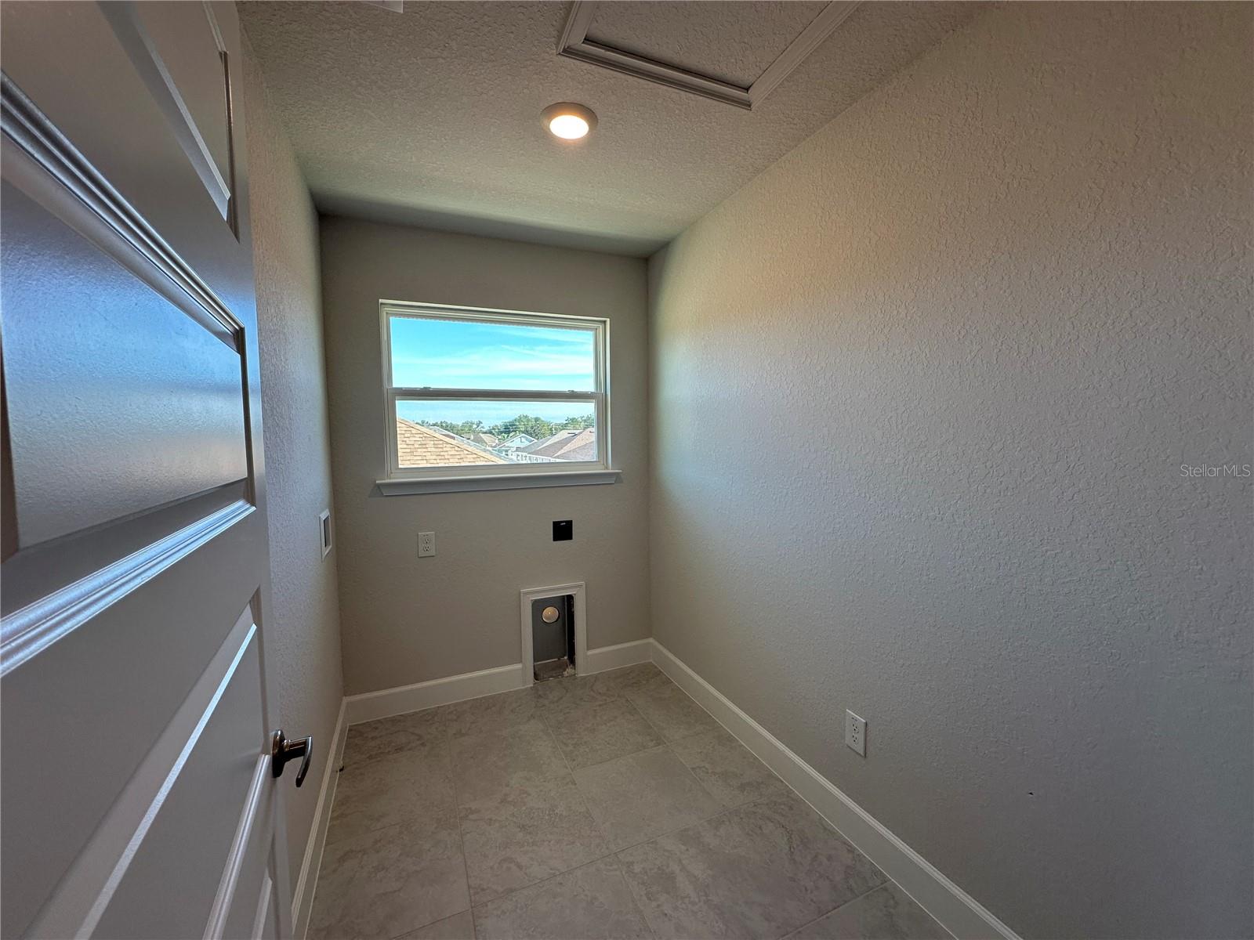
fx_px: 507
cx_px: 627
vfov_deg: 85.7
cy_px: 470
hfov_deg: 102.1
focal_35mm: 14
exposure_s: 1/120
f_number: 2.2
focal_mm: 2.22
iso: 50
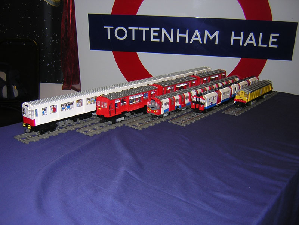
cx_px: 150
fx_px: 311
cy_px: 112
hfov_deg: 51.4
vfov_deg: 39.7
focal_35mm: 36
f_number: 2.6
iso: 100
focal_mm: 4.7
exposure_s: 1/60.1
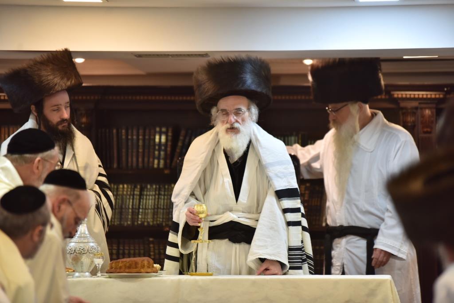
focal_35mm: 200
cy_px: 152
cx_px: 227
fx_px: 2522
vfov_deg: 6.9
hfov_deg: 10.3
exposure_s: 1/250
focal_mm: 200
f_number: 2.8
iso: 1000
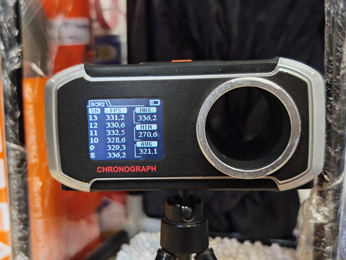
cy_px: 130
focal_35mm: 48
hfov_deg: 39.7
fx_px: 480
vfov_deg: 30.3
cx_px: 173
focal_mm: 6.83
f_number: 1.4
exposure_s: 1/50
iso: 200
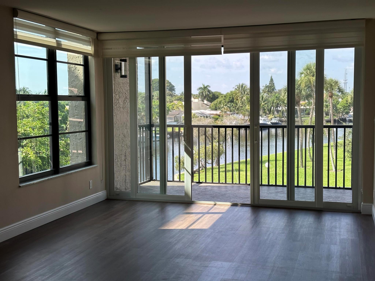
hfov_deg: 39.7
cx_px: 188
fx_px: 520
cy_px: 140
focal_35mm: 48
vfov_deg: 30.3
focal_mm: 6.86
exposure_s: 1/634
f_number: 1.78
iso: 64
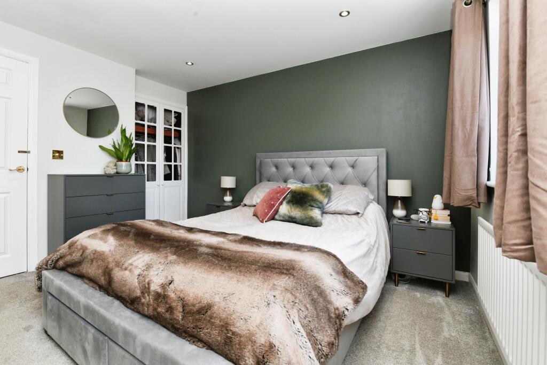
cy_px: 182
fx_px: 243
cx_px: 274
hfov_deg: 96.7
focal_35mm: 16
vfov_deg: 73.8
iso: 800
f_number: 10
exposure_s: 1/60
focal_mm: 16
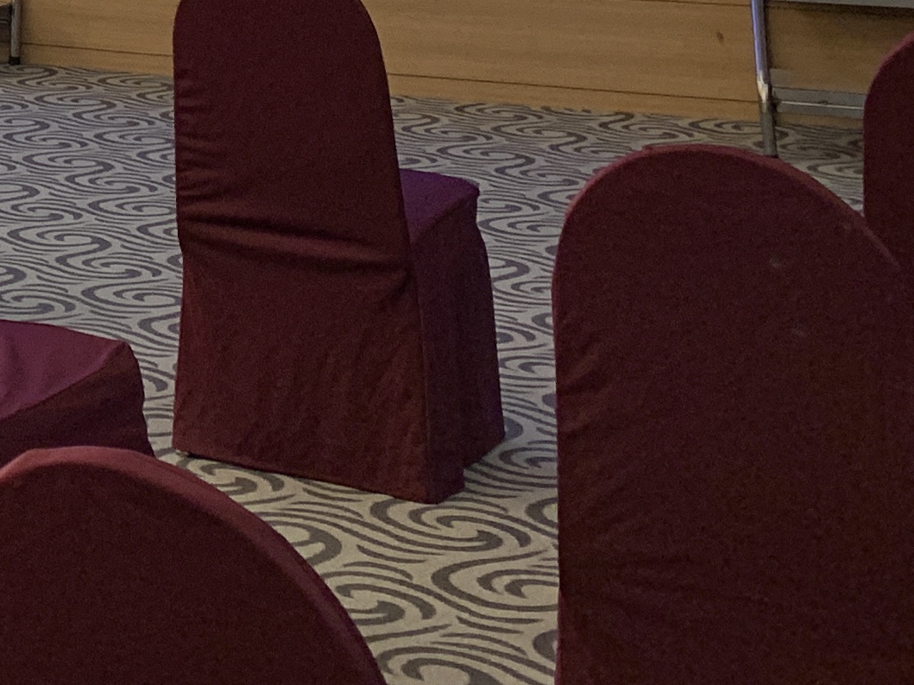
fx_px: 2614
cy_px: -564
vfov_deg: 13.4
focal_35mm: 99
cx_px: -643
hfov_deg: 17.0
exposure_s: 1/60
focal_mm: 4.25
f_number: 1.8
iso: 80
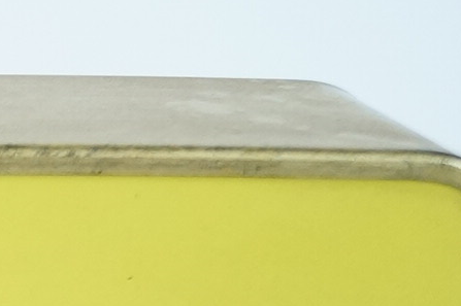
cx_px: -707
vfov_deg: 6.7
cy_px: 650
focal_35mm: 197
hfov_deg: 9.2
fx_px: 2520
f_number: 4
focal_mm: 24
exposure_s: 1/60
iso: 800
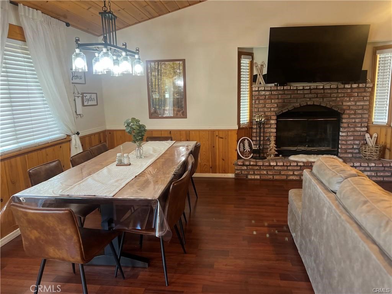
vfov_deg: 53.1
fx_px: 294
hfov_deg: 67.3
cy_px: 147
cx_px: 196
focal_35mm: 26
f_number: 1.5
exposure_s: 1/60
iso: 200
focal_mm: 5.7
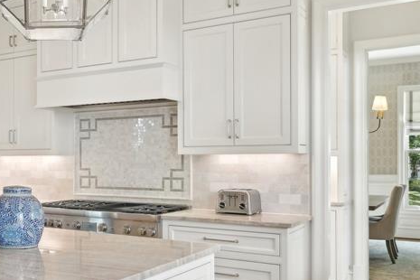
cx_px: 8
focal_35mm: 44
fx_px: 513
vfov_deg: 30.5
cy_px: 153
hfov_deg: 39.7
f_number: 8
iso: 400
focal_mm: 20
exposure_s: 1/30
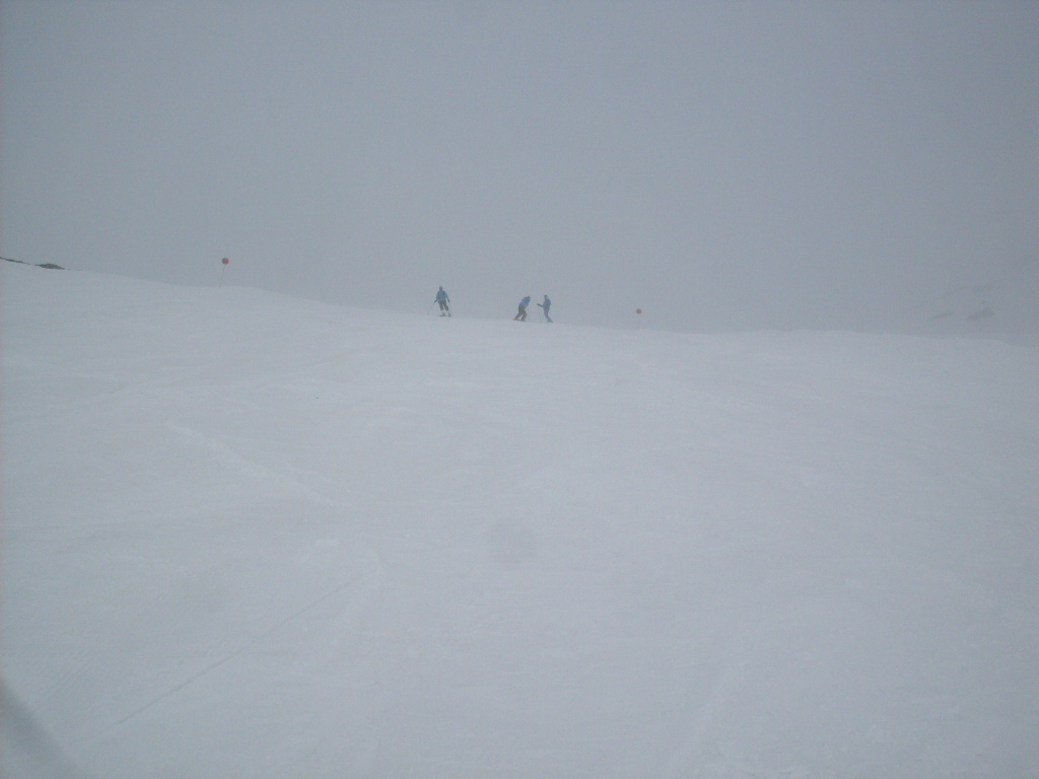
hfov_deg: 49.0
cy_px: 390
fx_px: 1141
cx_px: 520
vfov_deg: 37.7
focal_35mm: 38
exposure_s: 1/1000
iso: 80
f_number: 8.4
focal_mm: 6.3
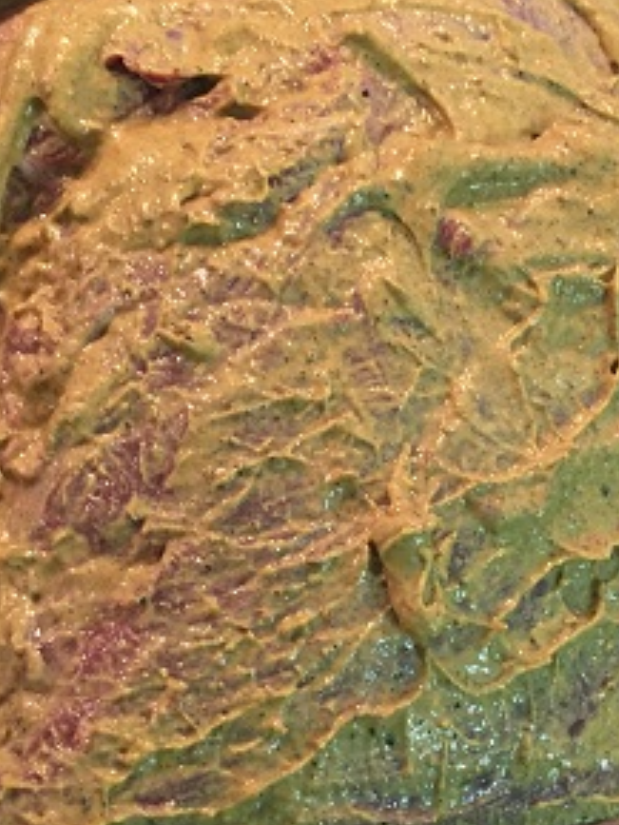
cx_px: 394
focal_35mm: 60
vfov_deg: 32.2
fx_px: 1429
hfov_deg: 24.4
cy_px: 444
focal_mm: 4.15
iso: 160
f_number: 2.2
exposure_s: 1/33
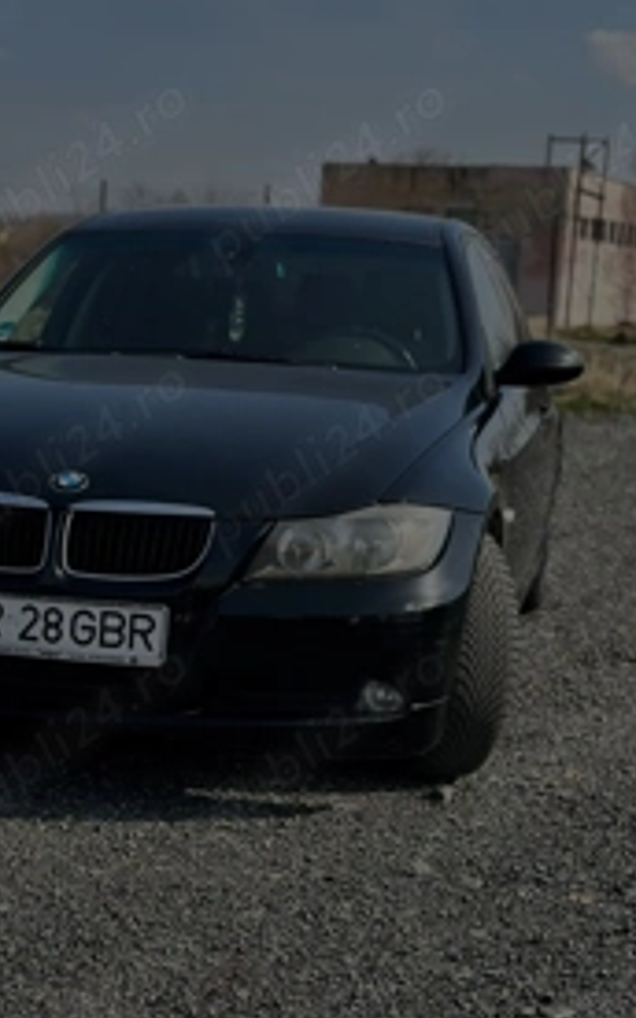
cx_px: 196
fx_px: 2051
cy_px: 518
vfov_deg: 27.8
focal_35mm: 74
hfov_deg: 17.6
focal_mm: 6.86
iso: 100
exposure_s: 1/2114
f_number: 1.78
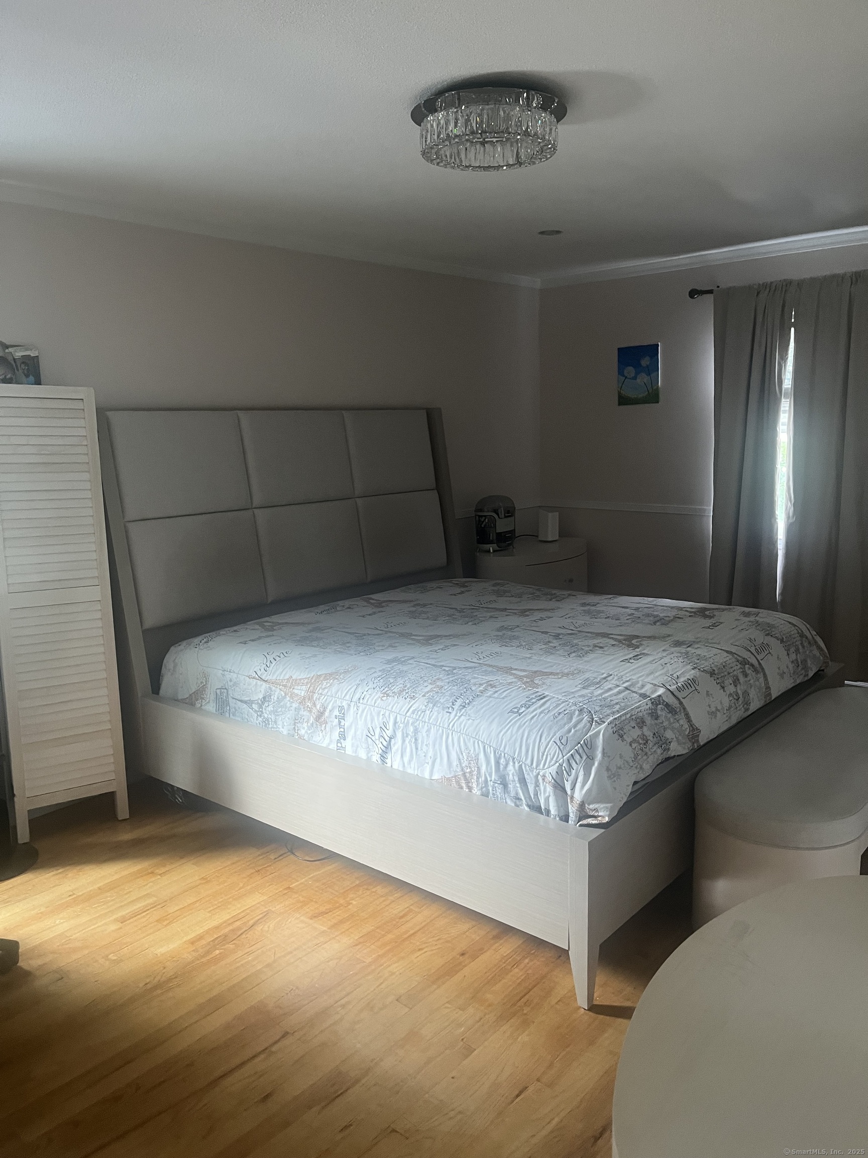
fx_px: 869
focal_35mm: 26
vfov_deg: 67.3
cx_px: 434
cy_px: 579
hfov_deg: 53.1
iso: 250
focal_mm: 5.1
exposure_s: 1/60
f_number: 1.6
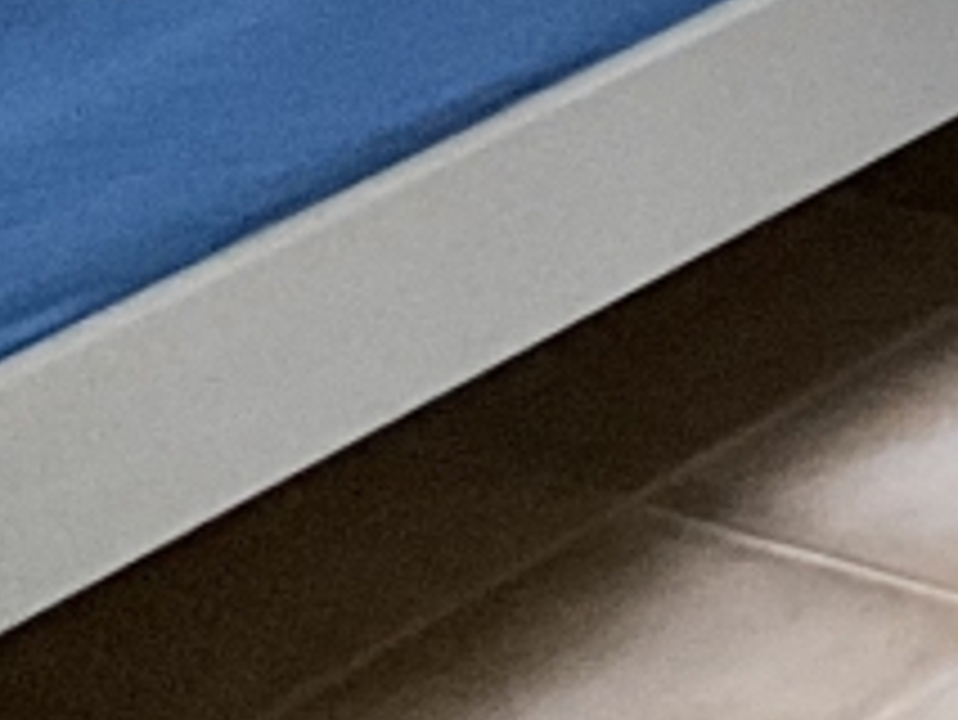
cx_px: 2919
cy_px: -1721
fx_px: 5649
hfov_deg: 8.2
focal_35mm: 204
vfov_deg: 6.4
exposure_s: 1/40
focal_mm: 3
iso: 200
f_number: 1.8
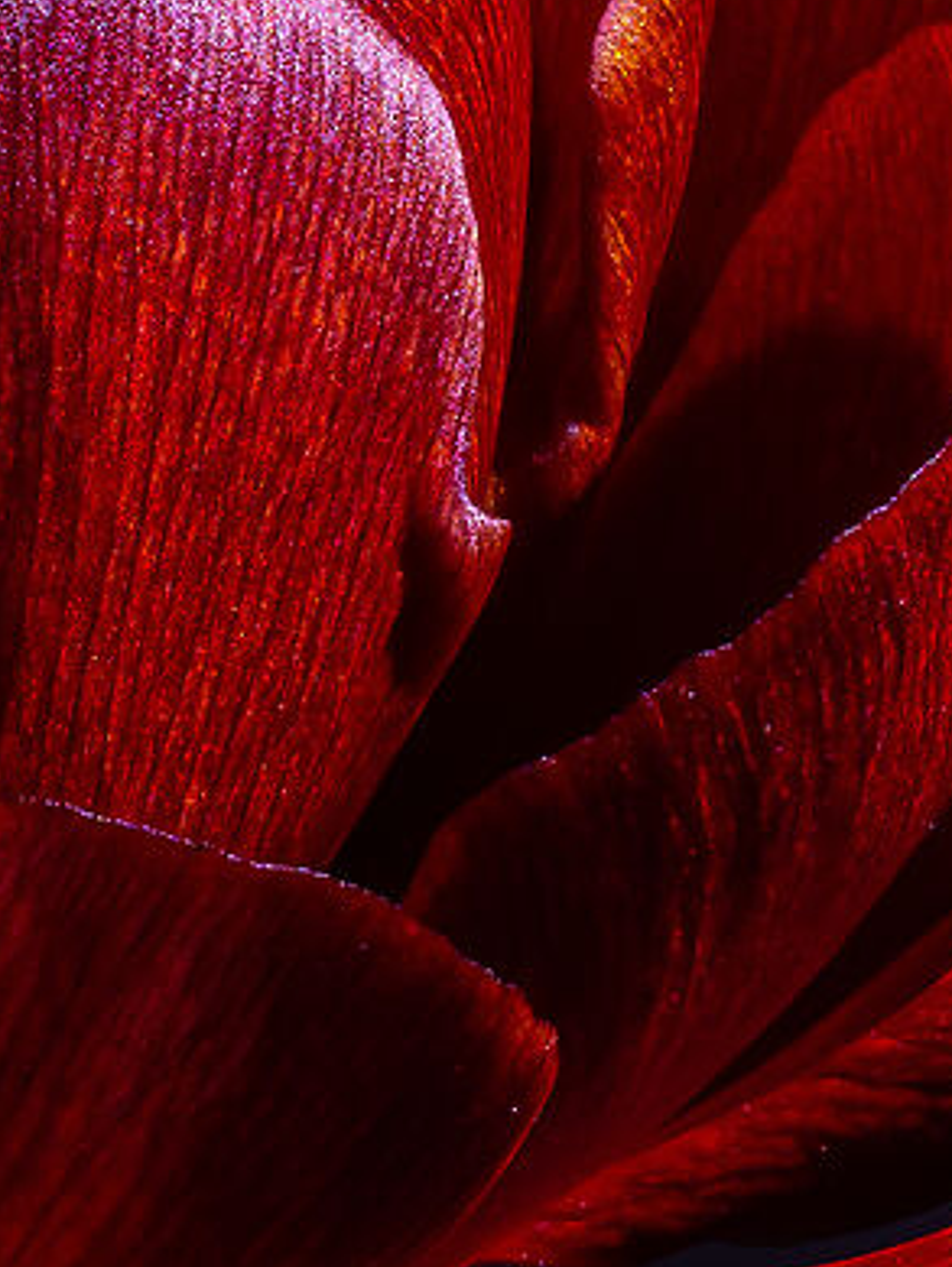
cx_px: -221
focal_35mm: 621
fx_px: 22747
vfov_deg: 3.2
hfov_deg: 2.4
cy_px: 1325
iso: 100
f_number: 14
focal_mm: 105
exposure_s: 1/1.67
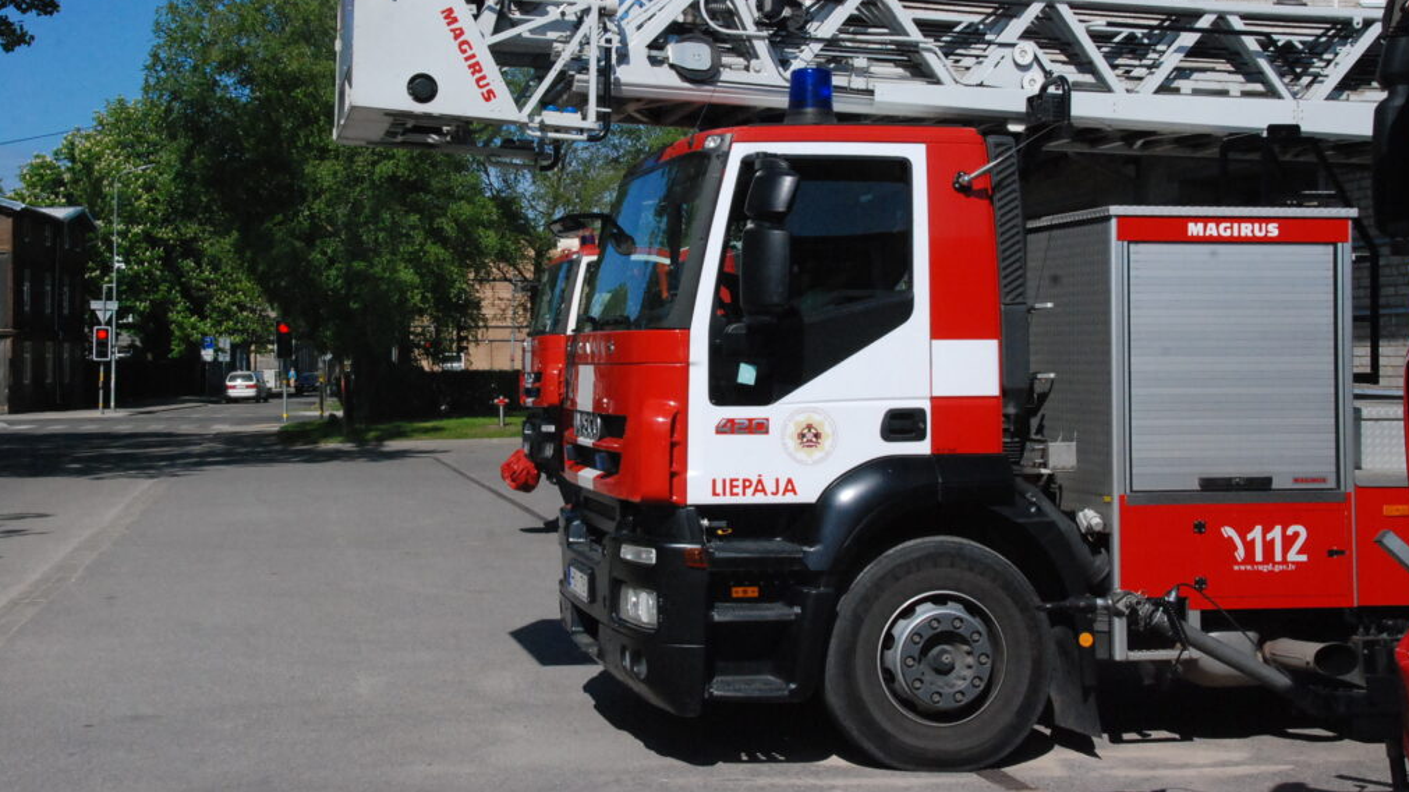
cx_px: 712
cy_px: 323
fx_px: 1905
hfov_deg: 40.6
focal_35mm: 51
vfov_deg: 23.4
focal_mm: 32
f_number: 18
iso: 1600
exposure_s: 1/1250
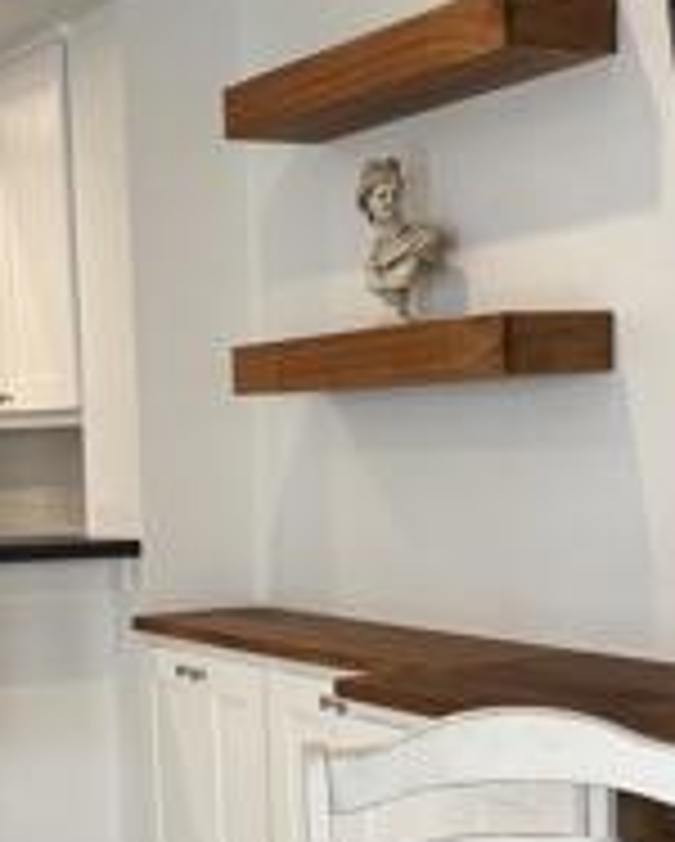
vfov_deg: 23.4
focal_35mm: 80
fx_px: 1994
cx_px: 320
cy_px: 693
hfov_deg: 19.2
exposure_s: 1/120
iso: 125
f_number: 1.78
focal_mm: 6.76
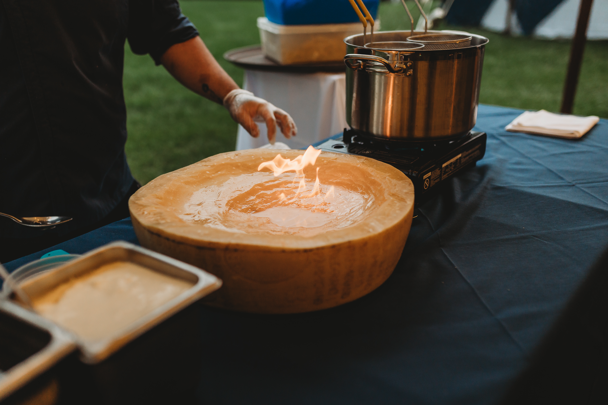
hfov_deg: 54.5
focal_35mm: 35
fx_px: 591
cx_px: 304
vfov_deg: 37.8
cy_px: 202
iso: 400
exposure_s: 1/200
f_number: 2.2
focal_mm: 35
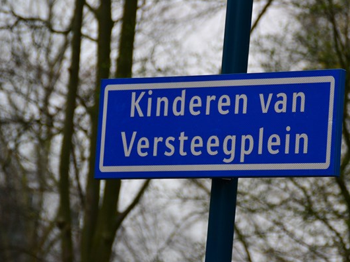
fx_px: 2476
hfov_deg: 8.1
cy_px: 131
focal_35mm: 245
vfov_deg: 6.1
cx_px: 194
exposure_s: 1/1250
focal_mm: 150
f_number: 6.3
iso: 1600
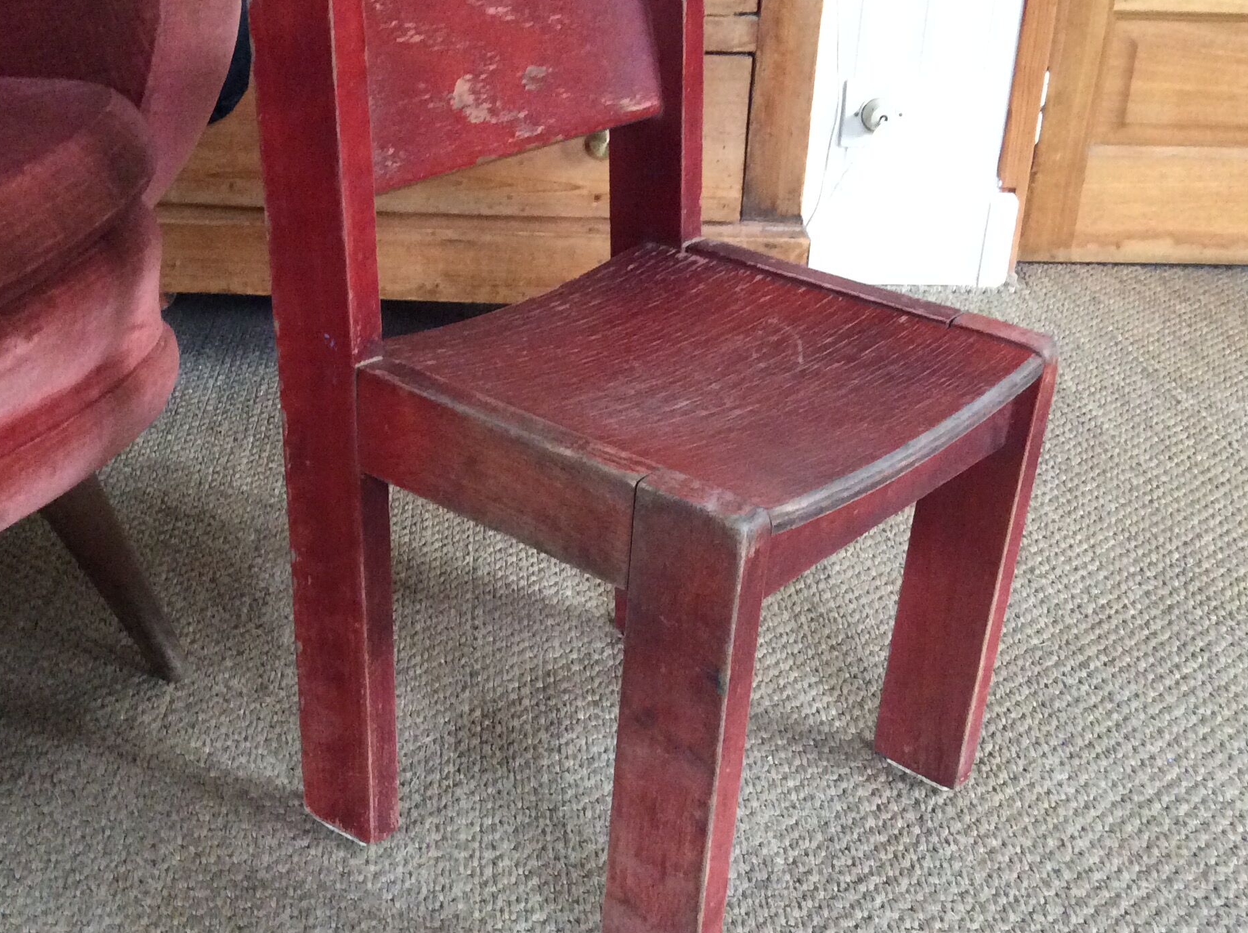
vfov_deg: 32.1
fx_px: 1620
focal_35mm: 45
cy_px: 457
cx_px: 528
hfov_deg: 42.0
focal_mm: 3.3
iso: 250
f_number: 2.4
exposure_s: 1/25
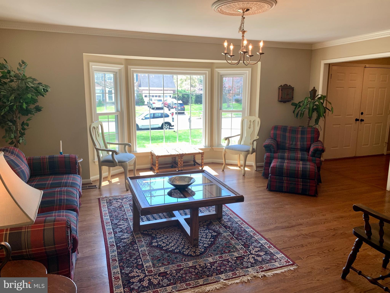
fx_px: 293
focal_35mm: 26
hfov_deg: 67.3
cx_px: 195
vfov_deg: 53.1
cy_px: 146
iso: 32
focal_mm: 4.25
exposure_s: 1/120
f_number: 1.8
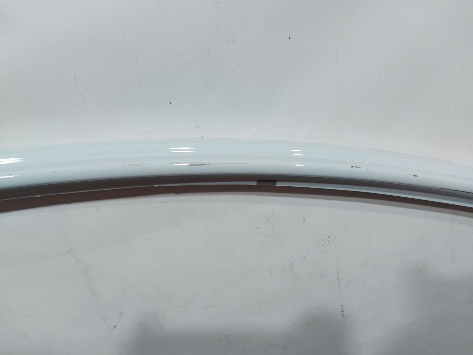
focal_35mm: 24
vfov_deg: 56.8
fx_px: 328
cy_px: 178
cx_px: 236
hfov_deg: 71.6
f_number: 1.8
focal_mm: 5.23
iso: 40
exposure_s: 1/50
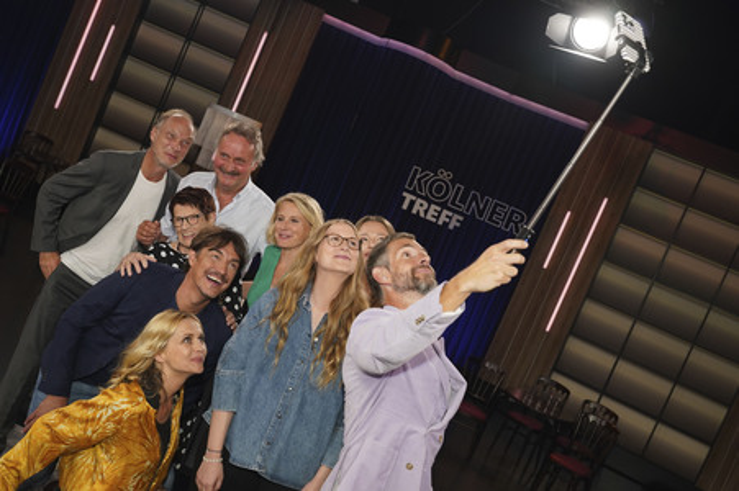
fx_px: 841
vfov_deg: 32.6
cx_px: 370
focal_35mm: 41
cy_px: 246
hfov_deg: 47.4
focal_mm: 41
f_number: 5
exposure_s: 1/200
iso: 1600
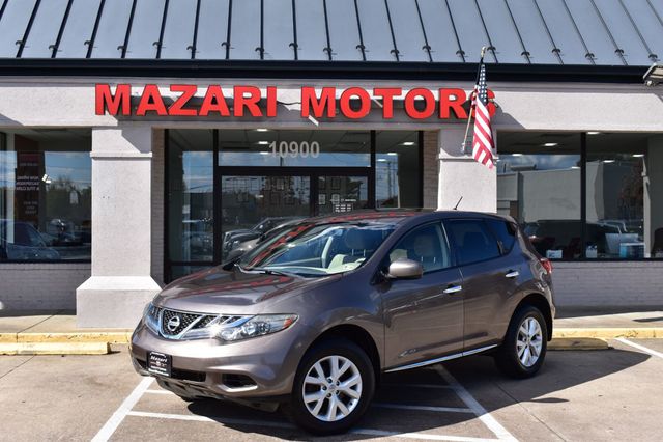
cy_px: 221
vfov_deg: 29.8
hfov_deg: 43.6
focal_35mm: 45
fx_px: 828
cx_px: 332
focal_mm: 30
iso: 400
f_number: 11
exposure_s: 1/500
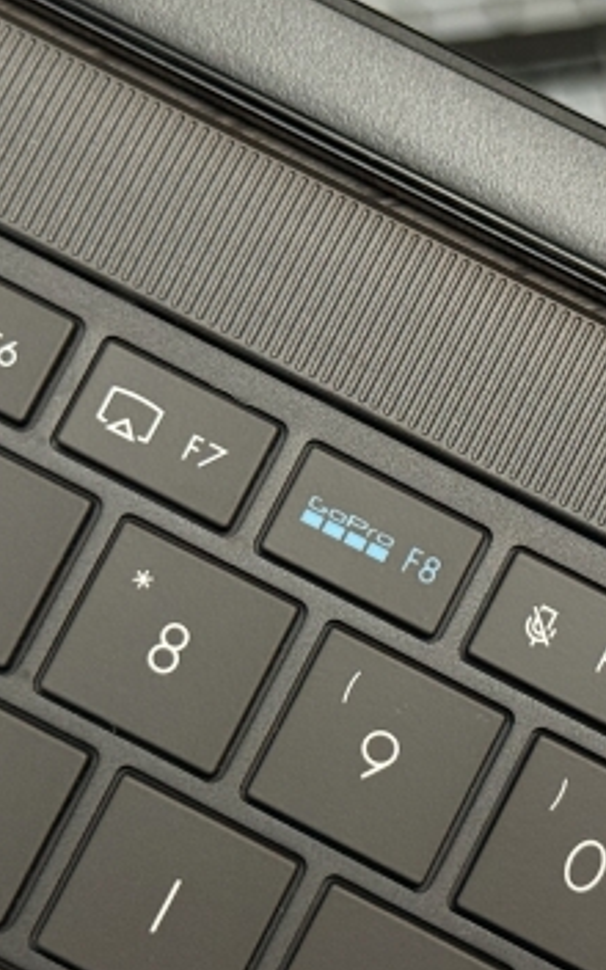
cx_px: 430
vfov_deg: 21.4
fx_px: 2563
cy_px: 451
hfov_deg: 13.5
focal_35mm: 97
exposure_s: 1/40
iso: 320
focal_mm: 6.76
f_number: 1.78
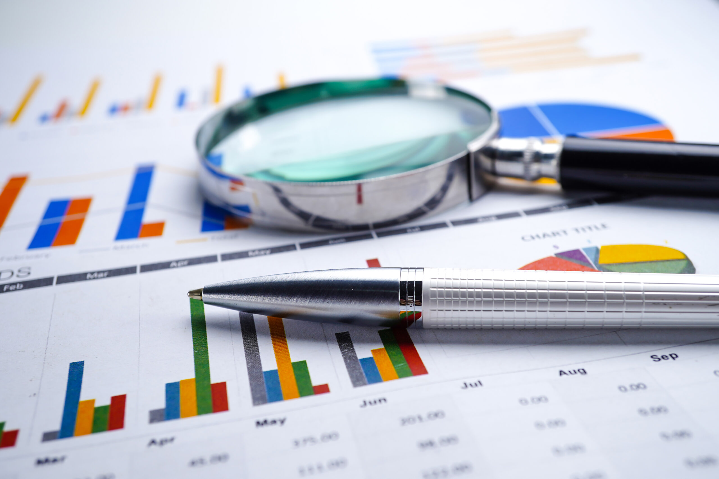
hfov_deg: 43.6
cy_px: 240
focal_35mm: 45
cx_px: 360
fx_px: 899
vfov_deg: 29.9
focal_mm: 30
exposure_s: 1/80
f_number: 5.6
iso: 125
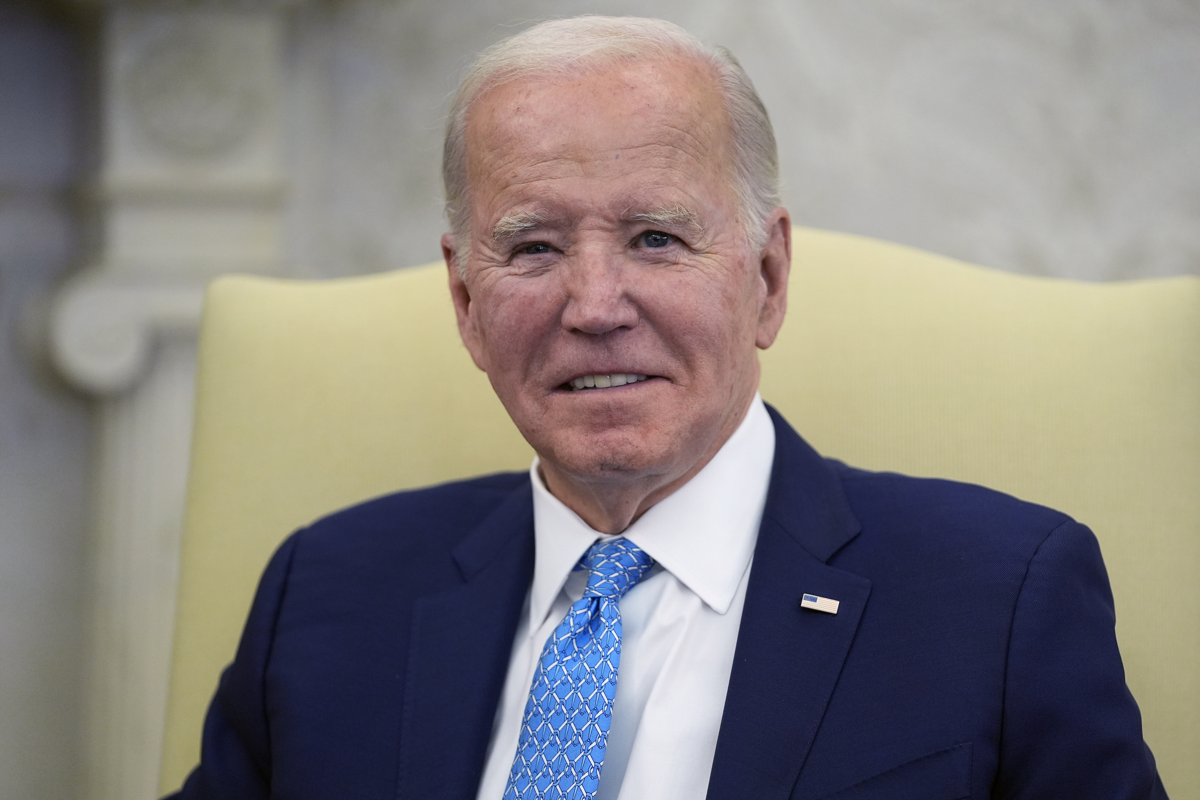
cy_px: 371
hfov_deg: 10.1
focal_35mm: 203
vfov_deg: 6.8
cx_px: 656
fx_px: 6766
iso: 2000
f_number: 2.8
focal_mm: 181
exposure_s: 1/500
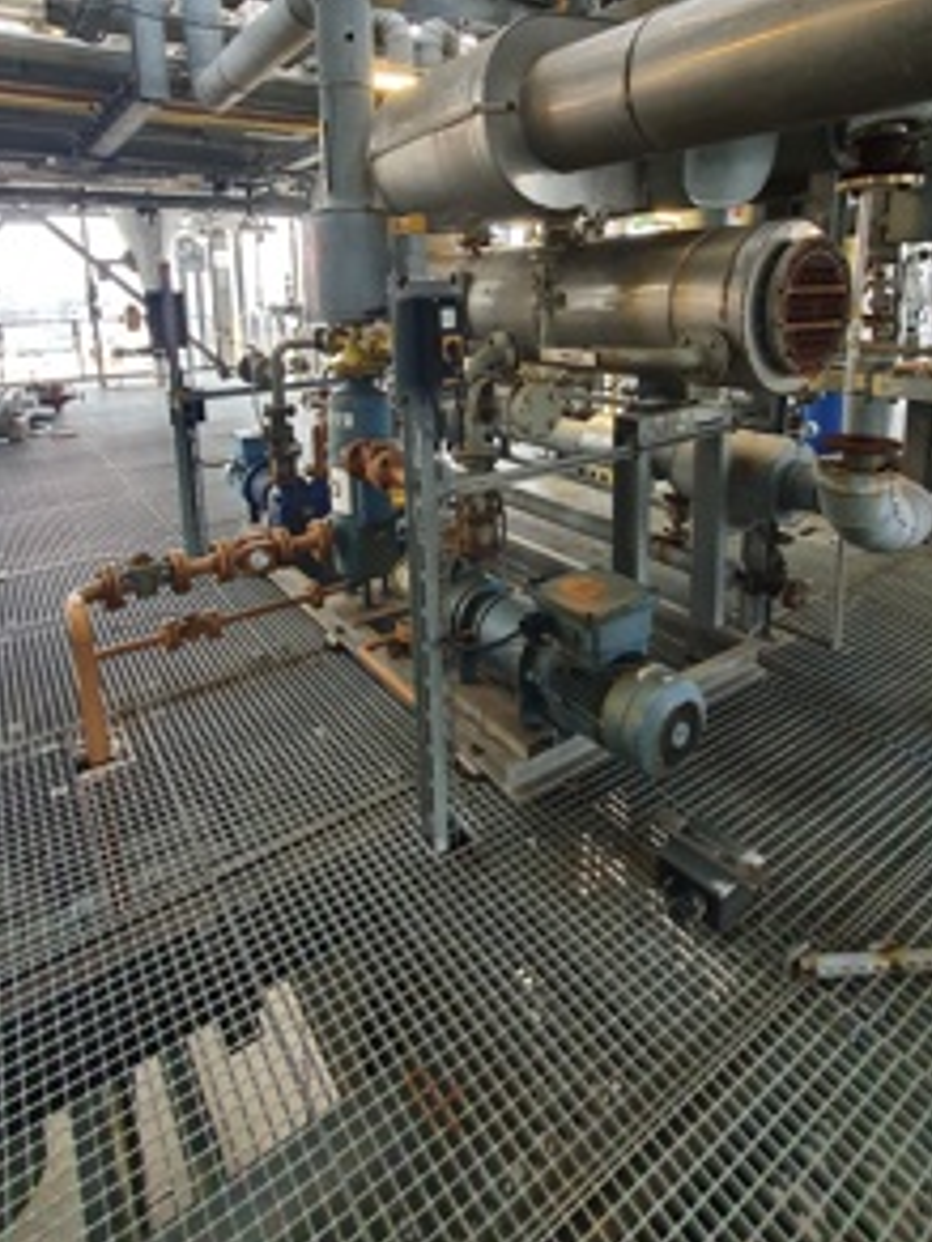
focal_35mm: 19
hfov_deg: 68.7
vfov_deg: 81.7
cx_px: 472
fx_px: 682
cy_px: 410
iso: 500
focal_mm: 1.8
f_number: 2.2
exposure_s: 1/33
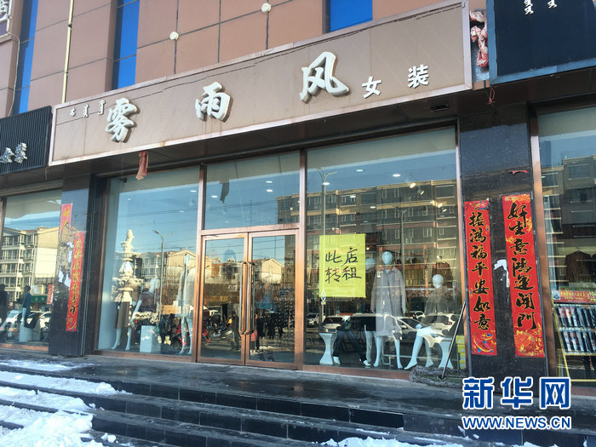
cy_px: 224
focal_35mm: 29
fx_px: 499
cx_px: 298
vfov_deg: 48.2
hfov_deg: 61.7
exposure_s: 1/143
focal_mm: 4.15
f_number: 2.2
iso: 25
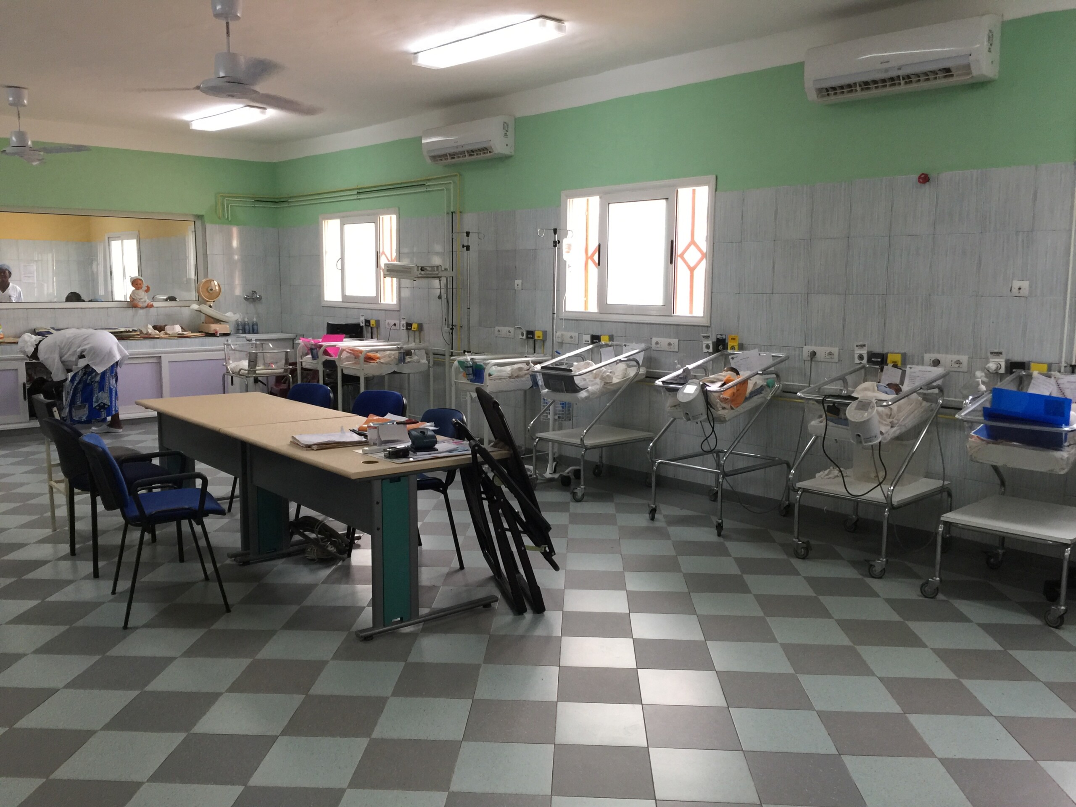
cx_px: 538
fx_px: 901
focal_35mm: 29
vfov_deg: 48.2
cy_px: 404
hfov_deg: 61.7
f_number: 2.2
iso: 80
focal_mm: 4.15
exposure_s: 1/33
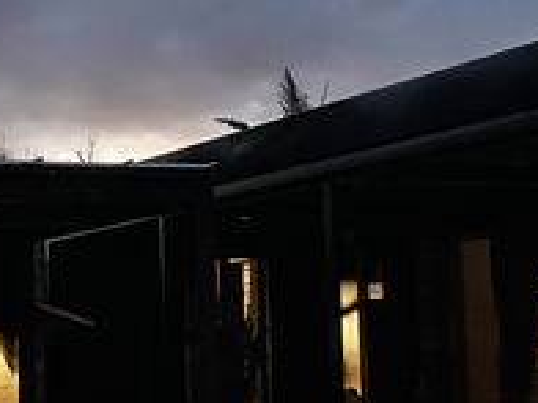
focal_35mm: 106
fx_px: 1647
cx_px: 310
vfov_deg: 14.0
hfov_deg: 18.5
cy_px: 159
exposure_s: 1/30
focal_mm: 5.1
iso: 800
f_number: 1.6
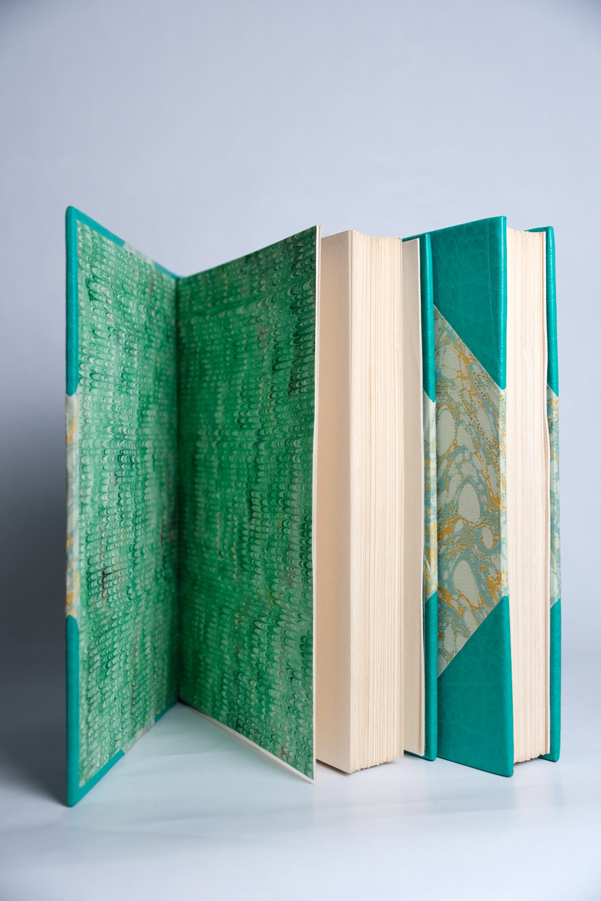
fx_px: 951
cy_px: 450
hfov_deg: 35.1
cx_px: 300
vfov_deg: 50.7
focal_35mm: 38
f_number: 4
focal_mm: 25.4
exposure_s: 1/60
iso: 200
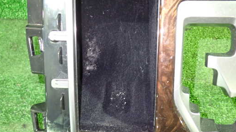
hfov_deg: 52.8
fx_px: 238
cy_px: 70
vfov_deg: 31.2
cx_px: 124
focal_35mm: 38
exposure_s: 1/13
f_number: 2.3
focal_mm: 5.4
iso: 800
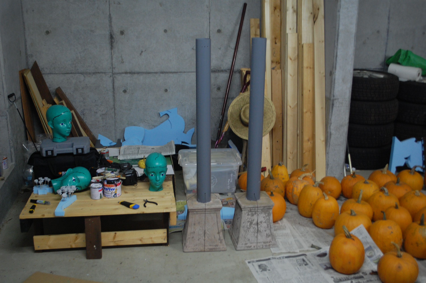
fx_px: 497
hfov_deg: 46.4
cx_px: 213
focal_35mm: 42
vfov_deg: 31.8
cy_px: 142
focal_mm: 28
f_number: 4.5
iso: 800
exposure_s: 1/8
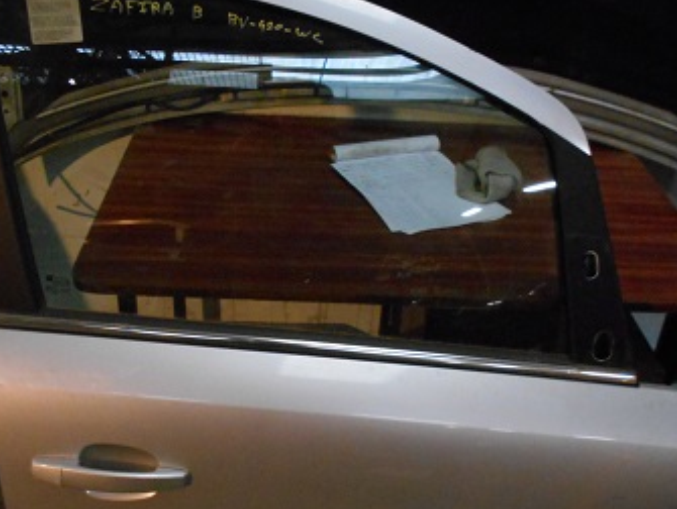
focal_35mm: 44
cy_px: 313
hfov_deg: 42.9
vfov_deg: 32.8
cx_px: 314
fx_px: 861
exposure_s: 1/15
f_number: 3.2
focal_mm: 4.6
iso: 720
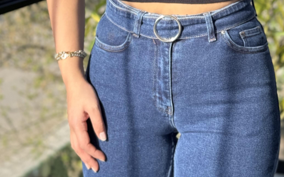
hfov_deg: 20.9
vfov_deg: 12.6
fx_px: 766
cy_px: -85
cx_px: 194
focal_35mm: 99
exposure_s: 1/349
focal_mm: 6.86
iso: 64
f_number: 1.78
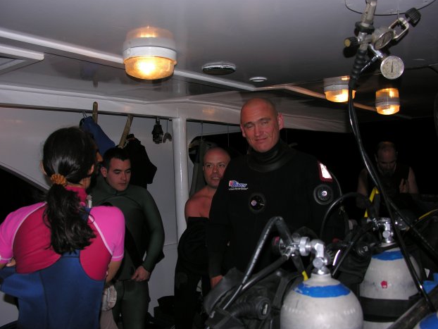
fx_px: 456
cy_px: 166
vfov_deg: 39.7
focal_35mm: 36
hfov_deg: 51.3
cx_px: 214
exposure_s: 1/60.1
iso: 50
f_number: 2.8
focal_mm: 8.9
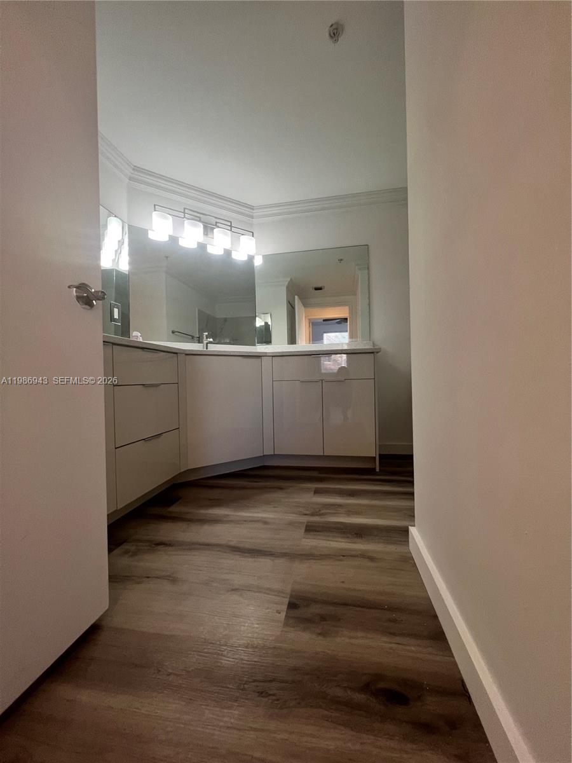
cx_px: 286
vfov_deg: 106.2
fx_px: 286
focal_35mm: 13
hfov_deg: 89.9
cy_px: 382
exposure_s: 1/60
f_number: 1.8
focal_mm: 1.57
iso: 160
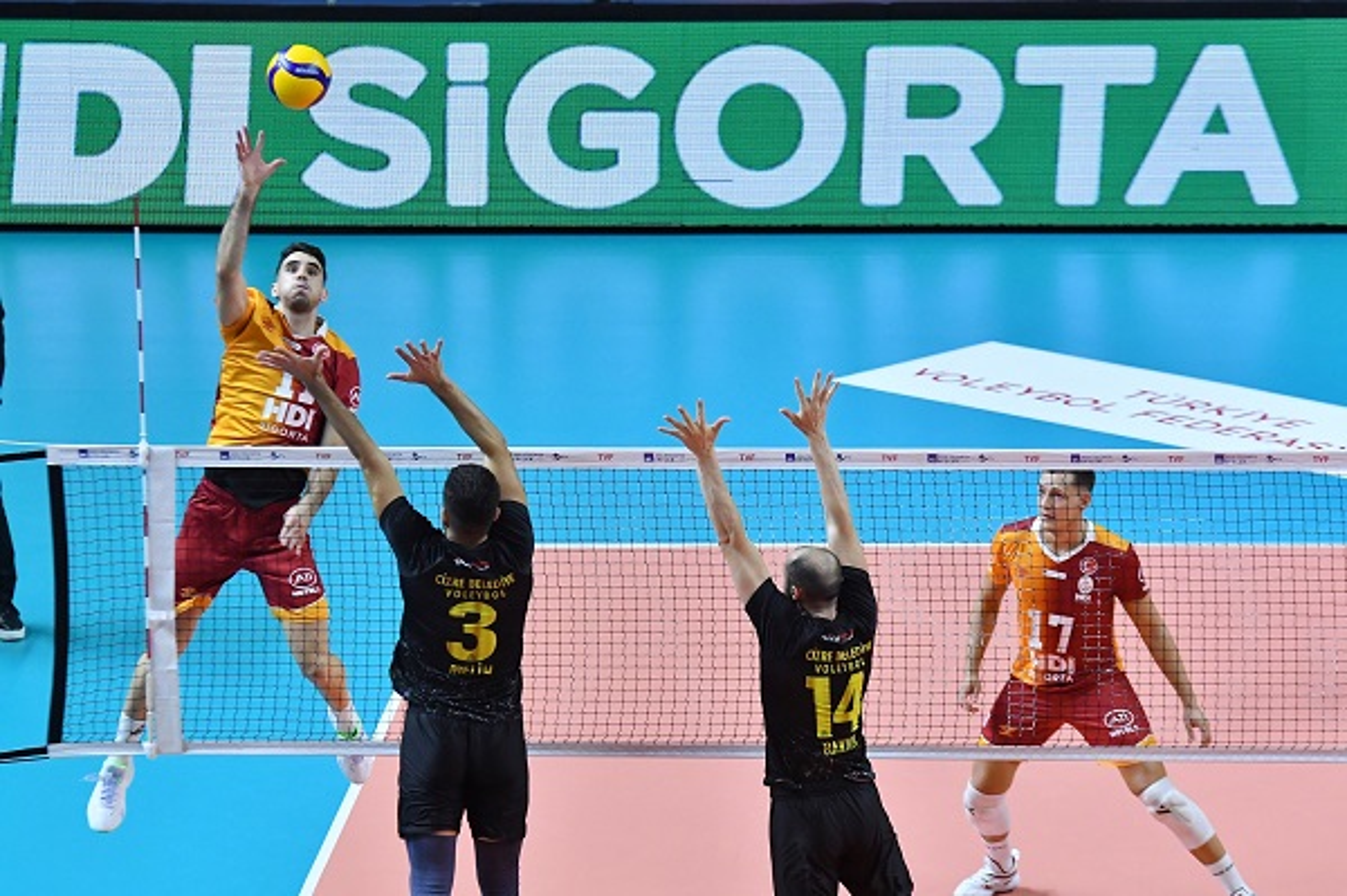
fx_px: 8412
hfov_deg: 9.2
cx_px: 674
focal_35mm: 225
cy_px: 448
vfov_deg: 6.1
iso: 2500
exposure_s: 1/800
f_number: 4
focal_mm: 150
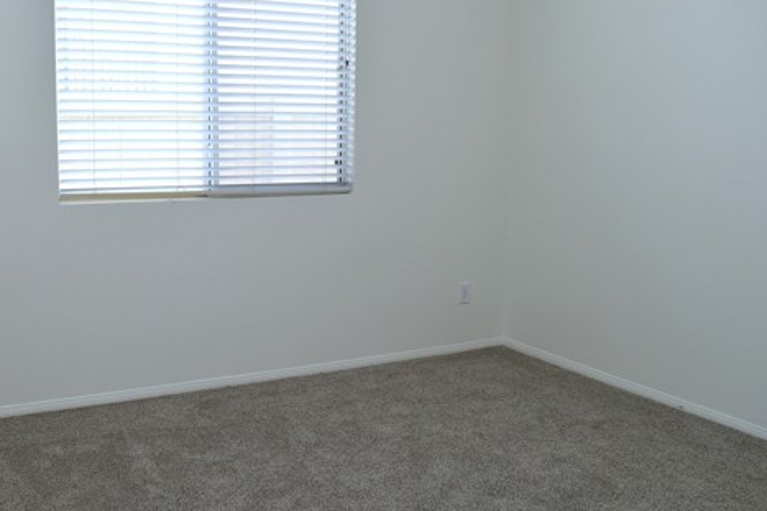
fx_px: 788
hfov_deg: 51.1
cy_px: 234
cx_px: 268
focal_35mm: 37
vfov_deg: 35.9
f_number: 6.3
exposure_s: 1/80
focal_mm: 18
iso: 200
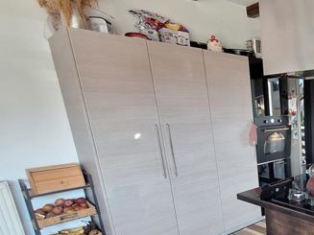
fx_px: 254
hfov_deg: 48.7
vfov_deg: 48.3
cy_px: 169
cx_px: 331
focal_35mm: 28
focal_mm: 1.74
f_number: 2.2
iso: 80
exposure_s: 1/50
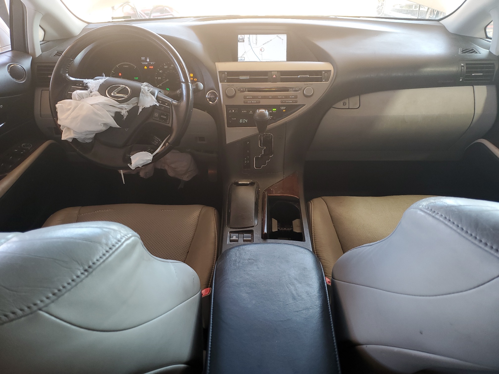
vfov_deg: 53.1
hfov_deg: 67.3
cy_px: 187
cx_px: 250
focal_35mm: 26
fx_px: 375
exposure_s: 1/60.2
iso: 57
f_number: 1.5
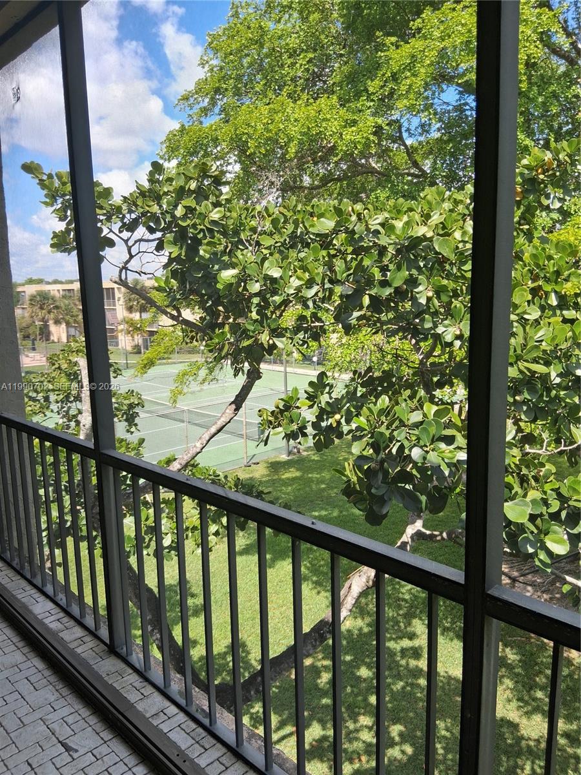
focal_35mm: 26
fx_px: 582
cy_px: 388
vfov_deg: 67.3
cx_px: 290
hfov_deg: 53.1
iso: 25
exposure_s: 1/180
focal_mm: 3.98
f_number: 1.8
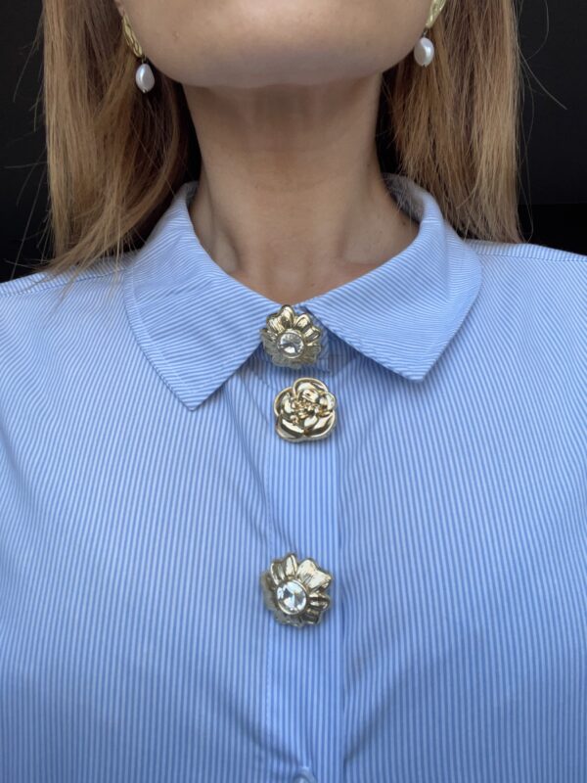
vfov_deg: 60.0
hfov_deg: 46.8
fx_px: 678
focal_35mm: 30
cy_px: 392
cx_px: 294
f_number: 2.2
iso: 32
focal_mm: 2.71
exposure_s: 1/121
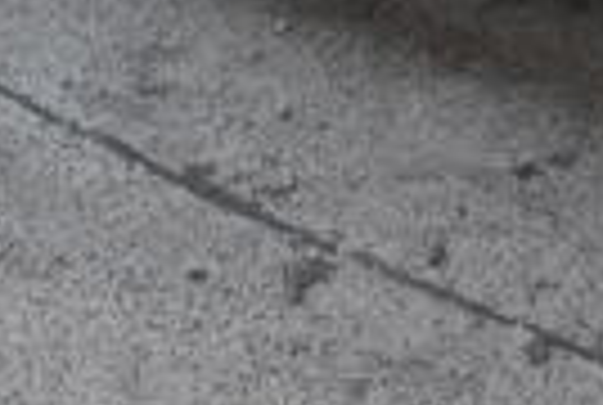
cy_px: -490
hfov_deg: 12.4
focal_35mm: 164
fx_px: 2753
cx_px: 522
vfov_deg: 7.9
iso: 2500
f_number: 4
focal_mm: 24
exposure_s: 1/125
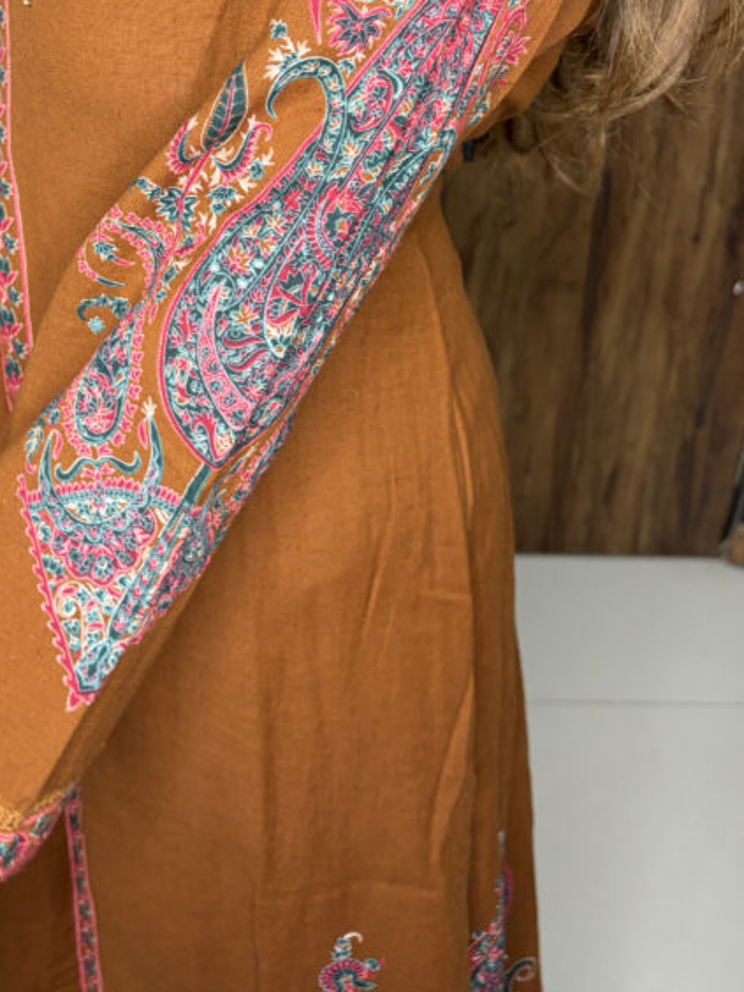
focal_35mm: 43
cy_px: 277
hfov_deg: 33.3
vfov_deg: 42.8
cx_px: 253
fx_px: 1232
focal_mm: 5.96
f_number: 1.6
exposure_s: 1/50
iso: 160
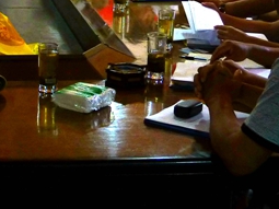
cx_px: -9
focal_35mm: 100
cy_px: 11
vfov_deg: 14.6
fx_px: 806
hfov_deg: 19.0
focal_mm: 6.1
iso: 100
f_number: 3.7
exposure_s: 1/30
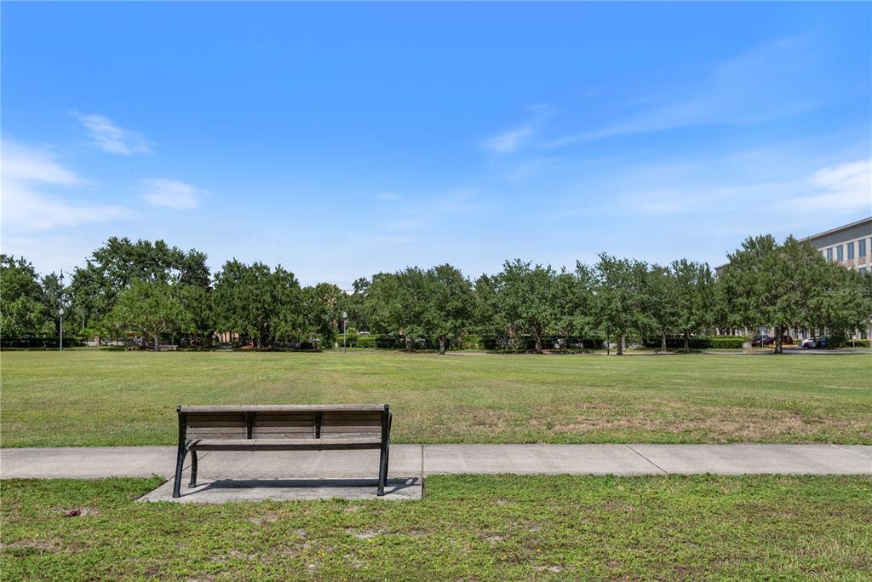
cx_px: 436
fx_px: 848
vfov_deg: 37.9
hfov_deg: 54.4
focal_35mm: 35
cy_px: 291
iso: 500
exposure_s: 1/800
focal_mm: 35
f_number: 8
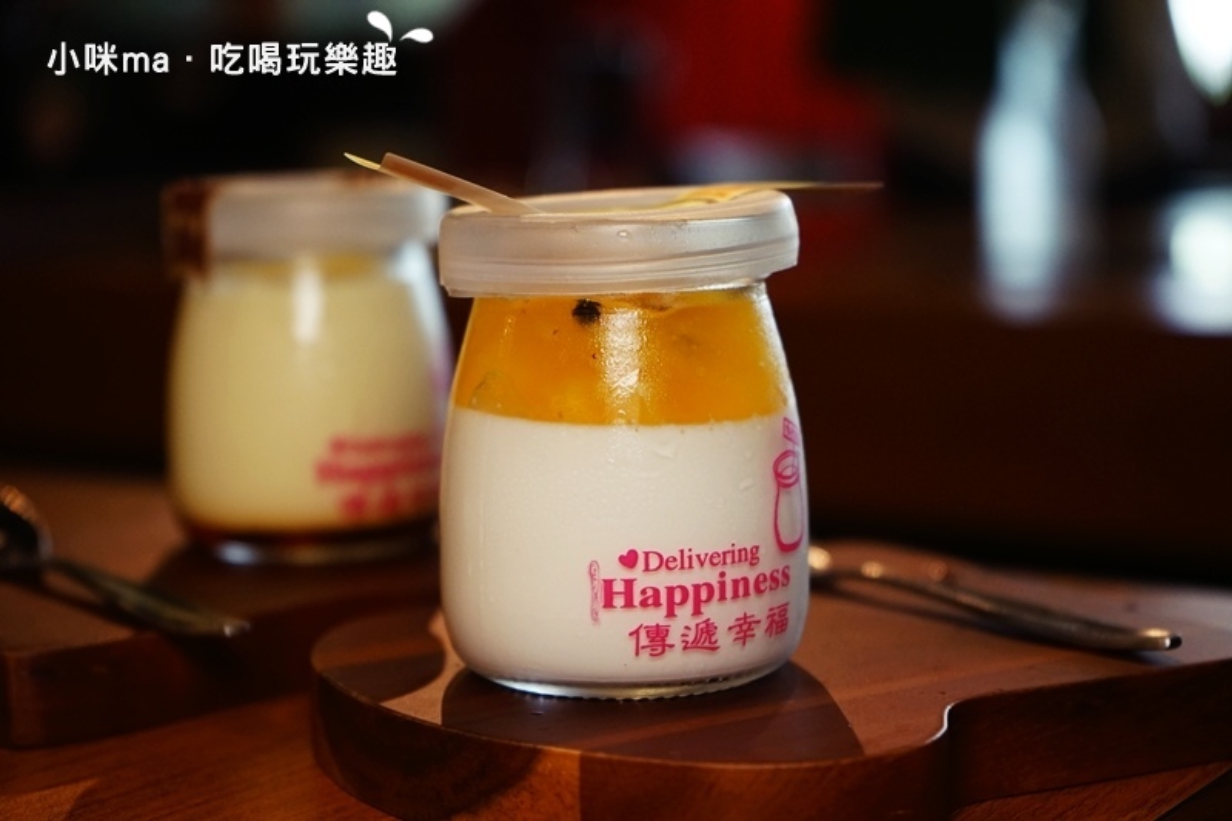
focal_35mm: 66
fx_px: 2258
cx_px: 616
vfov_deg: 20.6
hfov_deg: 30.5
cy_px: 410
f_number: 5.6
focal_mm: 66
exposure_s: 1/80
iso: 2000
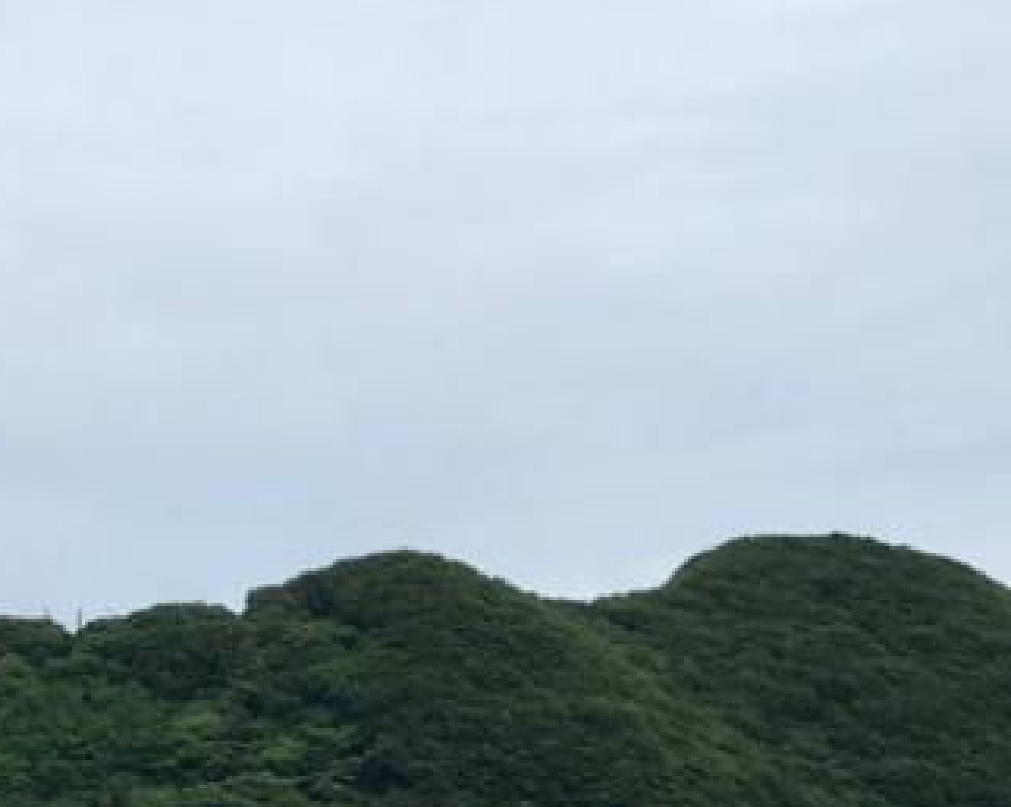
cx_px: 220
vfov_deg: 17.7
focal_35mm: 85
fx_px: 2541
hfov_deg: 22.2
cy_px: 772
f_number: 1.8
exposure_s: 1/1880
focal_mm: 3.99
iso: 20
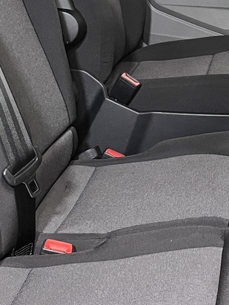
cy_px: -14
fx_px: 801
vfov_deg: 20.7
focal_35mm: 91
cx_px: 260
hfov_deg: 15.8
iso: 250
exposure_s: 1/60
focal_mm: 5.1
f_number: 1.6
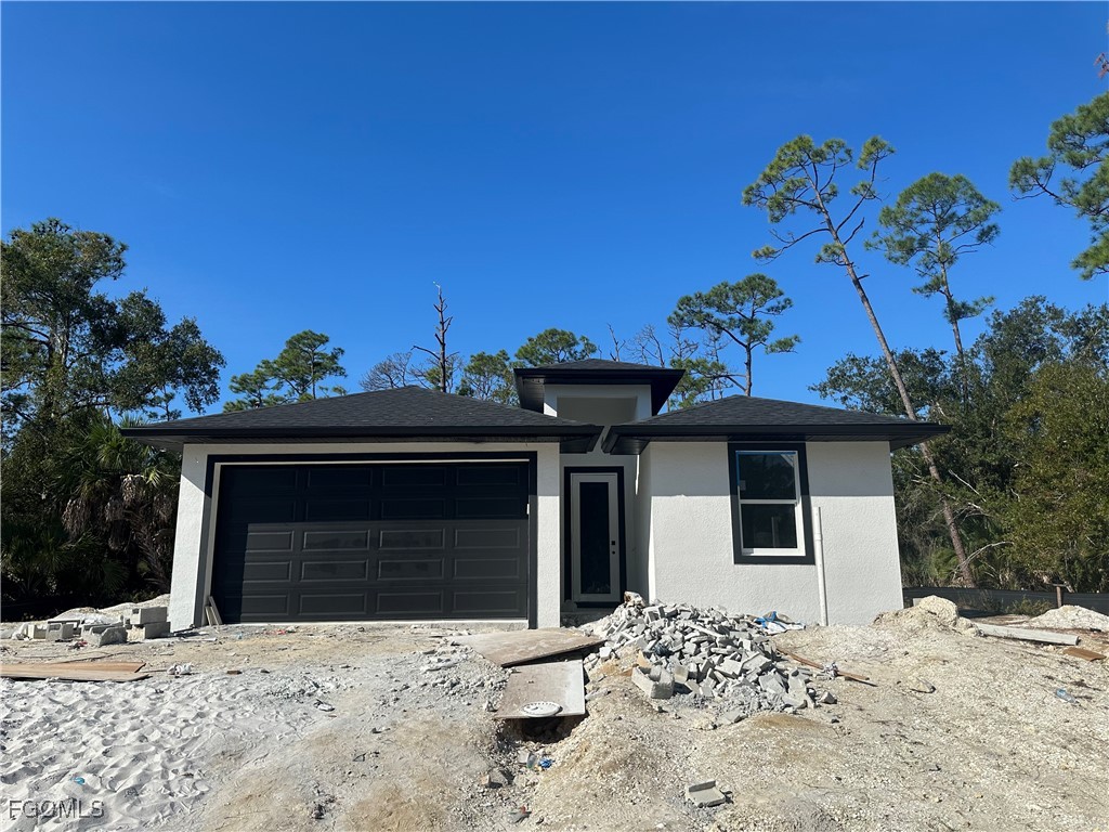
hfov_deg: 71.6
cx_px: 554
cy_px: 416
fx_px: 769
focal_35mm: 24
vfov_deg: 56.8
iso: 80
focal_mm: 6.86
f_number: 1.78
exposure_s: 1/6623
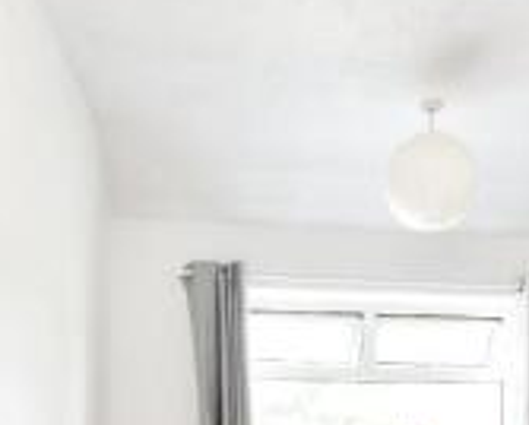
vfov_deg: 33.1
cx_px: 333
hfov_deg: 45.3
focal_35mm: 40
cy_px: 458
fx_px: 627
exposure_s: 1/4
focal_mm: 10
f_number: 9
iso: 200
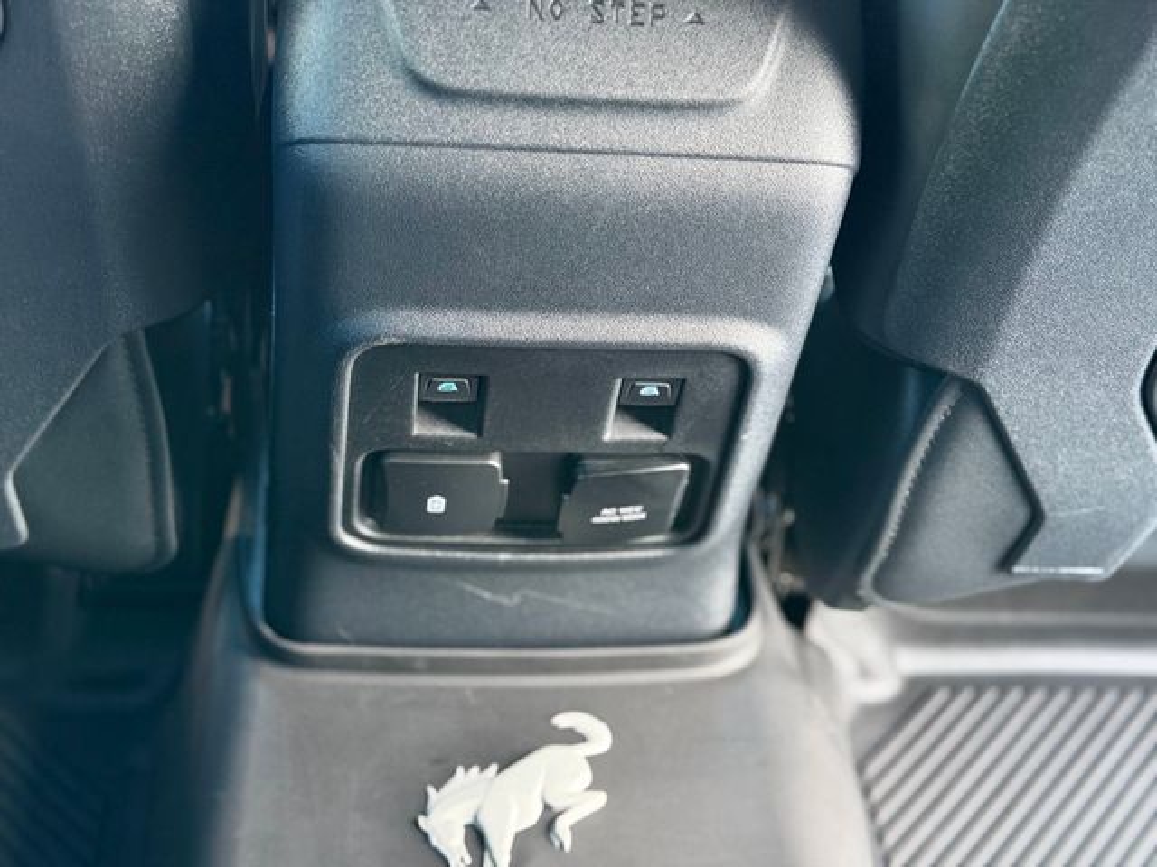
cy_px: 434
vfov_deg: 30.3
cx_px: 578
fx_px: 1604
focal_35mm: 48
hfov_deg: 39.7
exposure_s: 1/37
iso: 500
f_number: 1.78
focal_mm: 6.76
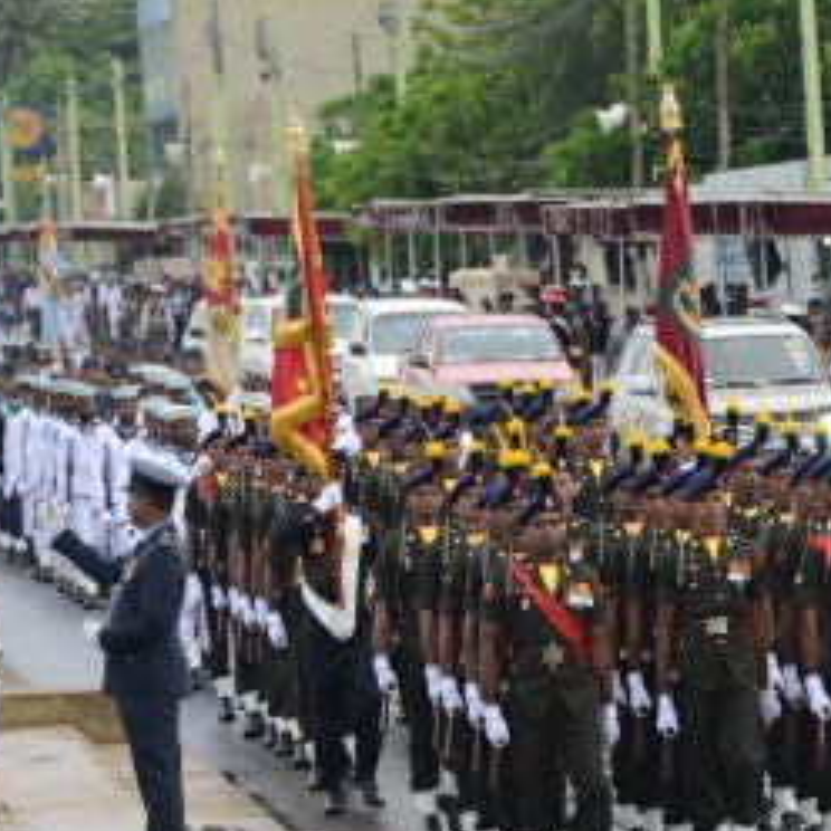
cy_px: 529
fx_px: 7523
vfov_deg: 6.3
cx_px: 685
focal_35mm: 277
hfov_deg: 6.3
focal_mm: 135
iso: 250
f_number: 5.6
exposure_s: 1/125
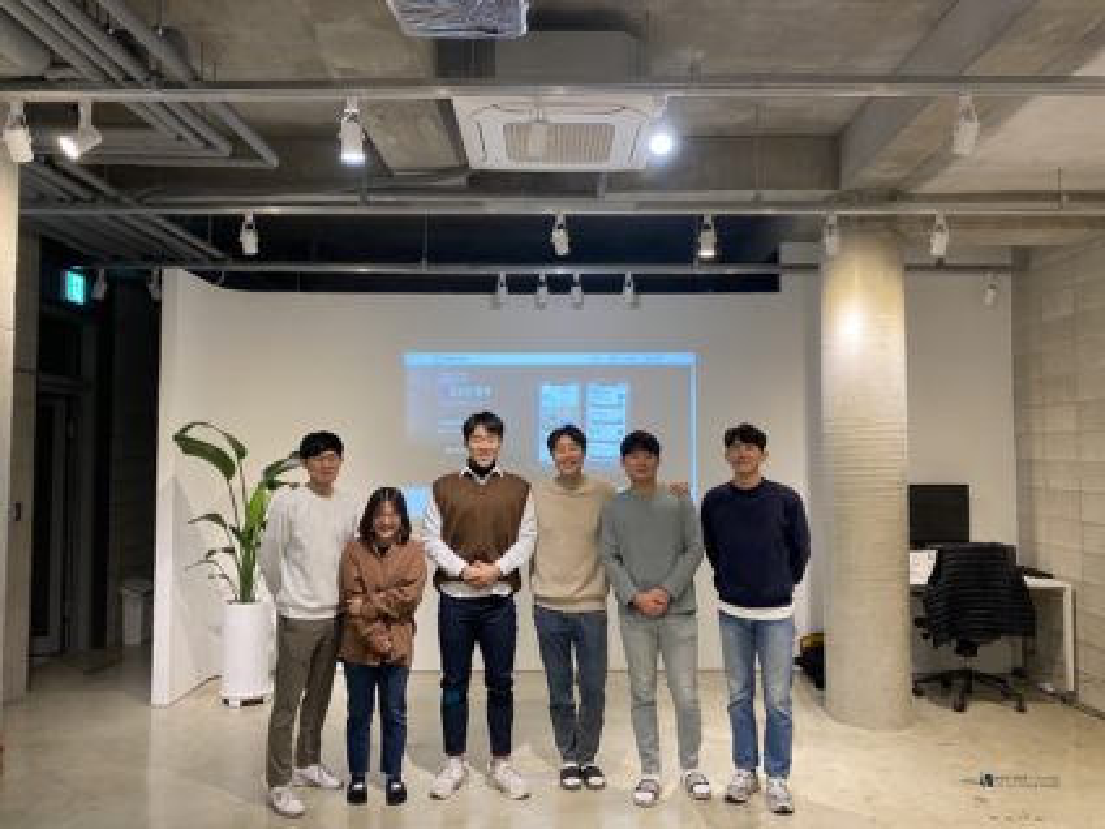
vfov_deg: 53.1
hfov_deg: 67.3
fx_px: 830
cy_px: 414
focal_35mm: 26
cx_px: 552
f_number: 1.8
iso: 125
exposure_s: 1/60
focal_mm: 4.25
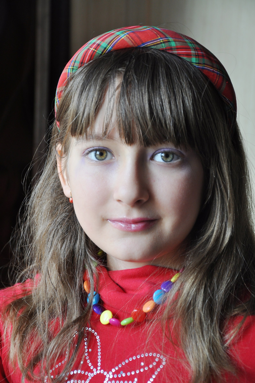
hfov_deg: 13.0
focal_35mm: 105
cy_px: 192
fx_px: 1118
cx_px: 128
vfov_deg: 19.5
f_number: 5.3
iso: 400
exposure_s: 1/60
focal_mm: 70
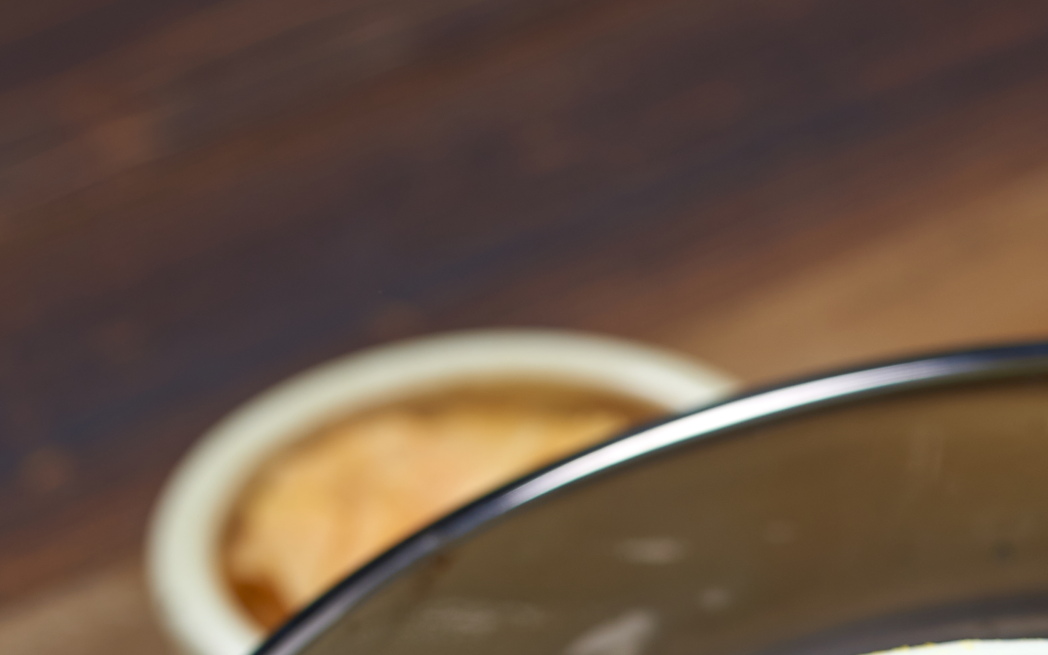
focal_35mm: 275
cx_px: 1336
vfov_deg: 4.7
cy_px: 924
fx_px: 7854
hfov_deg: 7.6
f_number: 5
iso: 125
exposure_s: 1/160
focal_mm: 90
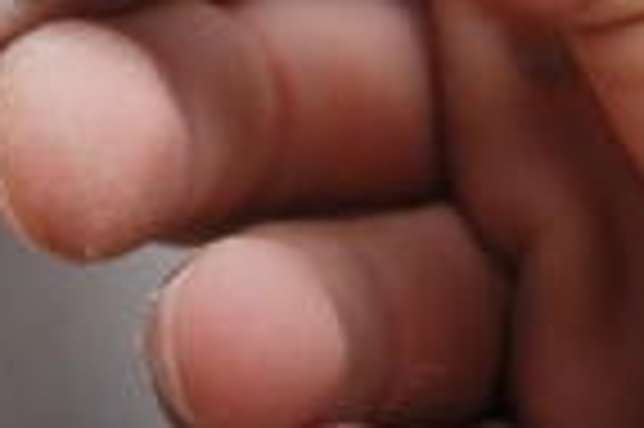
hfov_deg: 5.7
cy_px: -191
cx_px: -149
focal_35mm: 357
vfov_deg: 3.8
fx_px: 6379
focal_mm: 80
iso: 200
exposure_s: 1/100
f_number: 8
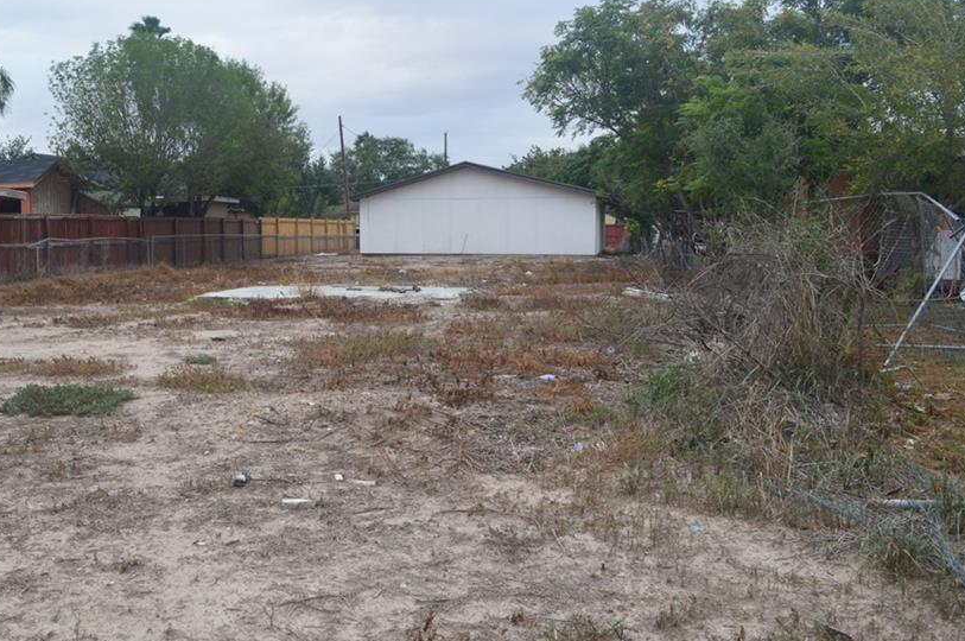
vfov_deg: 38.8
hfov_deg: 55.4
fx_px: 910
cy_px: 312
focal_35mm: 34
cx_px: 383
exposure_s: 1/40
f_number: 7.1
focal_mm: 18
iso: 400
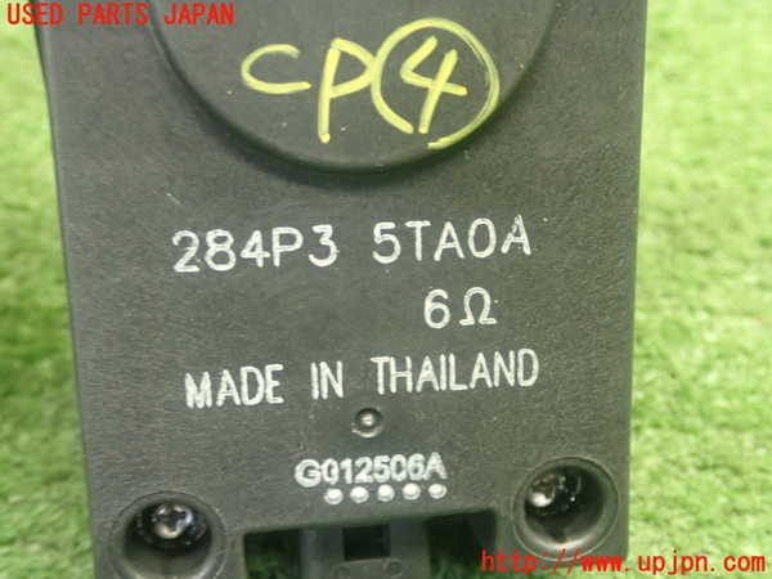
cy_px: 290
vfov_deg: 32.9
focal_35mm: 44
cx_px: 386
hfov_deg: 42.9
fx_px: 981
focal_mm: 7.84
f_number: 2.9
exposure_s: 1/20
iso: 800
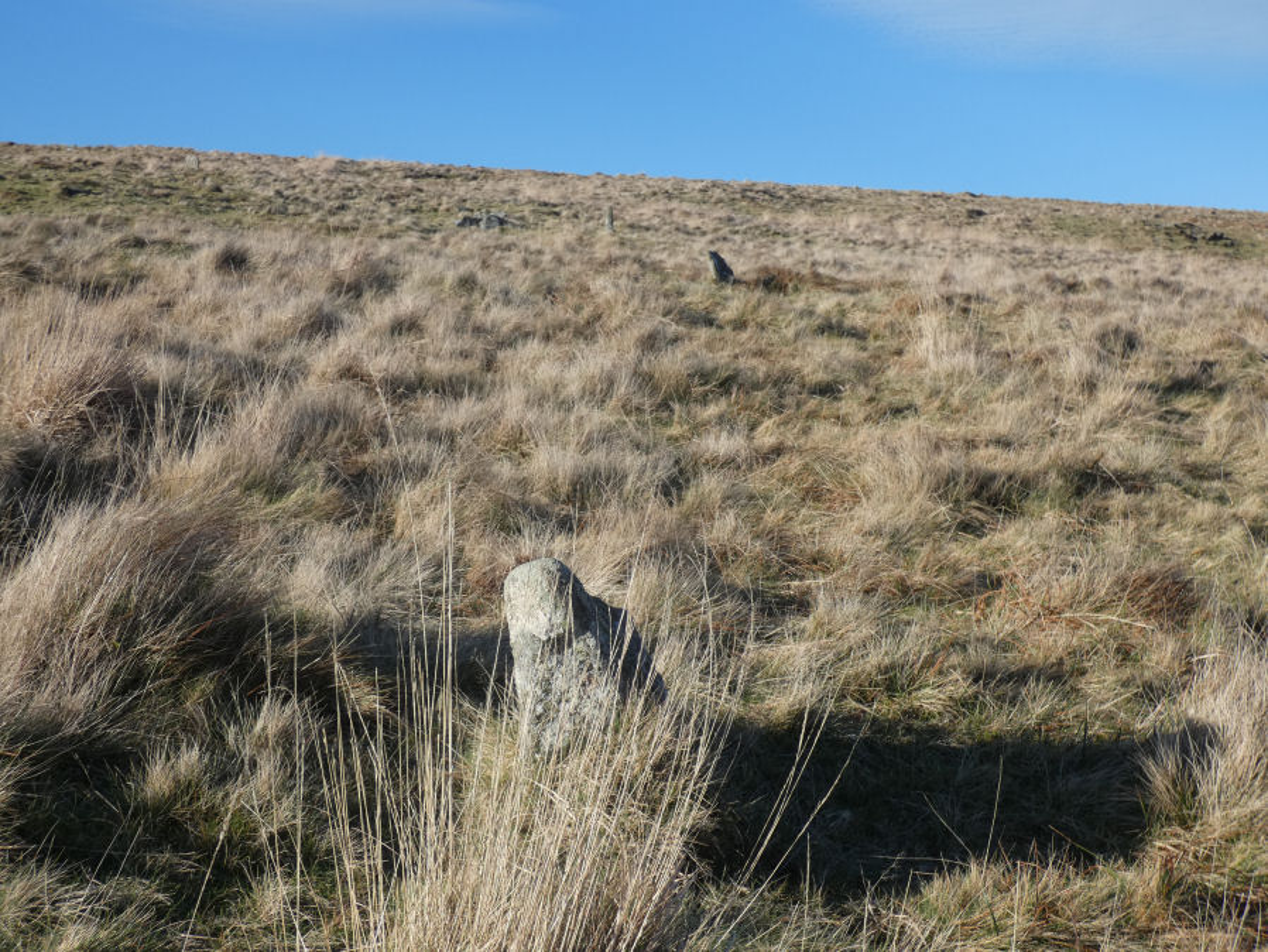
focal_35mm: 50
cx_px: 634
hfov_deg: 38.2
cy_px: 476
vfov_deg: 29.1
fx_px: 1832
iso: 80
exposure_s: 1/500
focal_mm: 9
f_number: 3.9
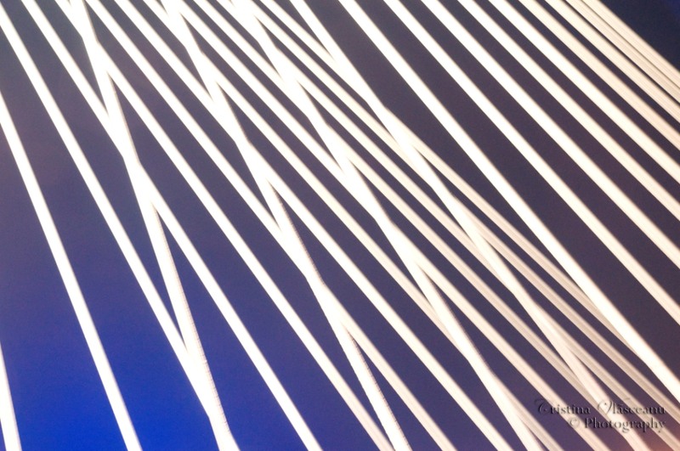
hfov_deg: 37.9
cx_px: 340
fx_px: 990
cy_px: 226
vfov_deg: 25.7
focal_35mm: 52
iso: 2000
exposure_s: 1/1.67
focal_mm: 35
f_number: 7.1
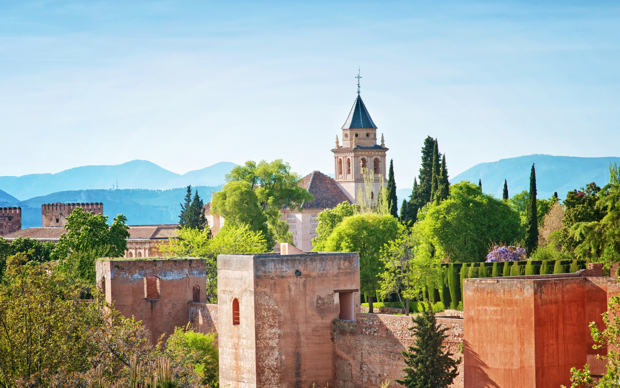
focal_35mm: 146
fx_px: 2460
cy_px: 217
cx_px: 298
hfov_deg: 14.4
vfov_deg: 9.0
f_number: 9
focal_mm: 85
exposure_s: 1/320
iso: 200
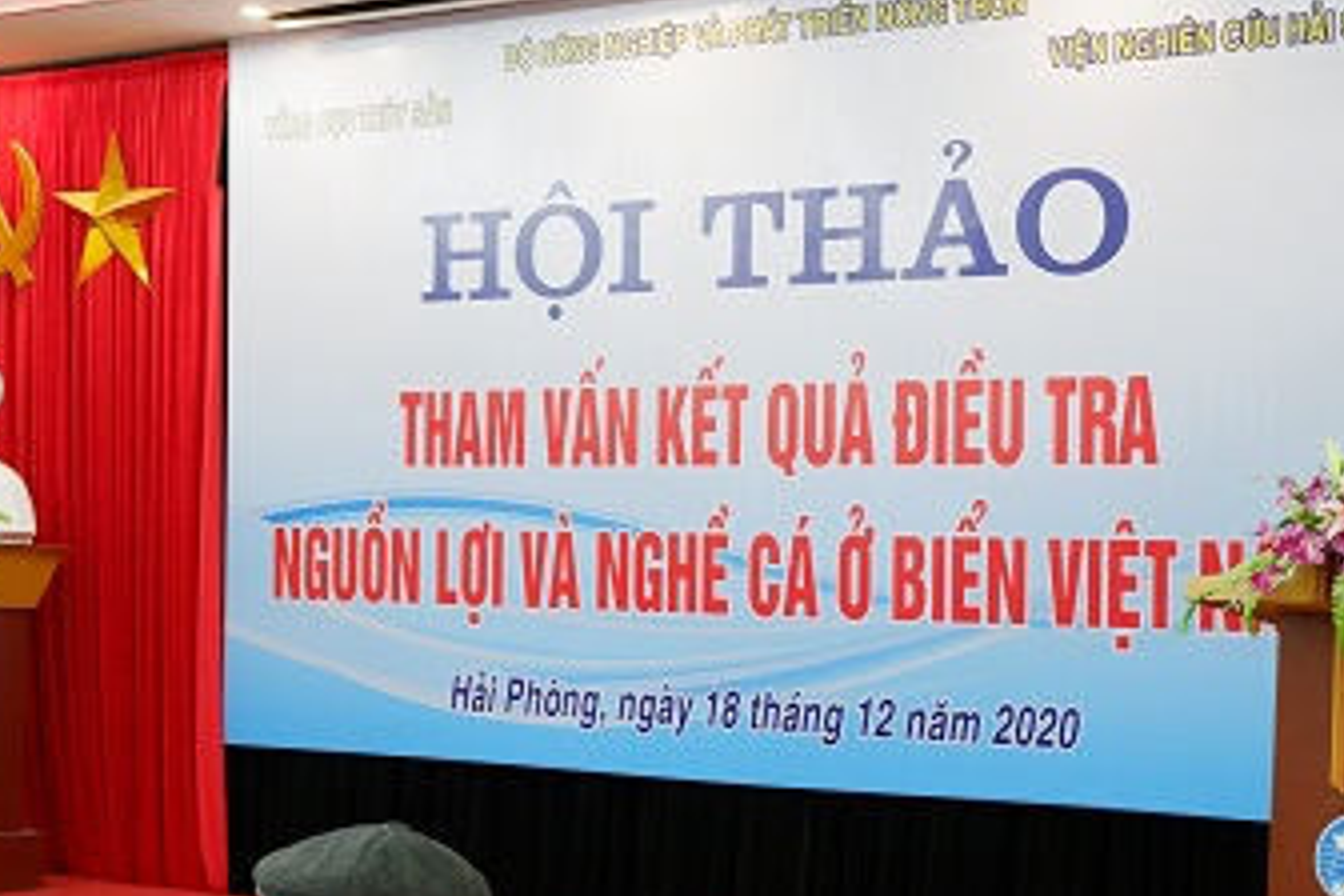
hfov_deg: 28.6
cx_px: 908
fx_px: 2613
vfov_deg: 19.4
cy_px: 590
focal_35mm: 70
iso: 1600
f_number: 4.7
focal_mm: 31
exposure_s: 1/45
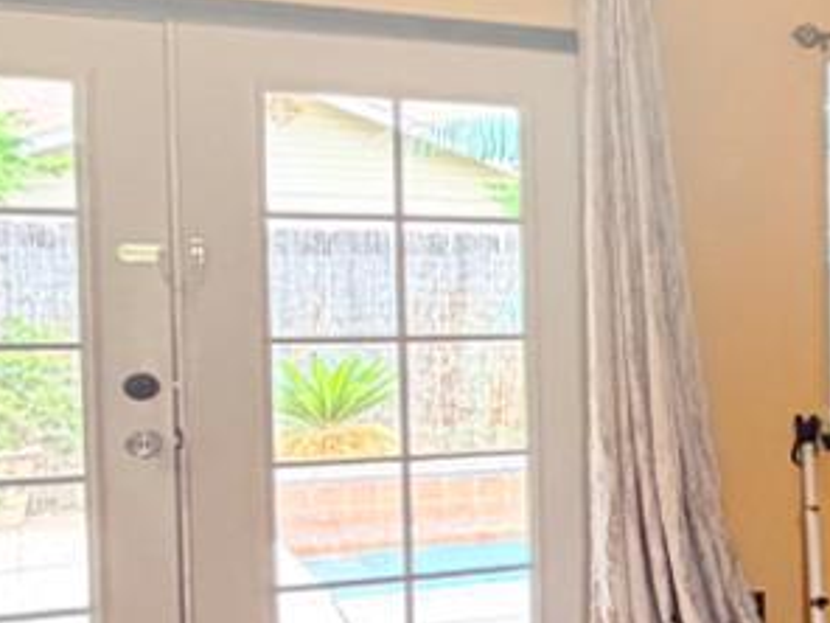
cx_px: 1724
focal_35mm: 71
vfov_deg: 20.7
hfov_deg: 17.7
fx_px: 1702
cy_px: 344
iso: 160
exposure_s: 1/60
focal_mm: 2.22
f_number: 2.2
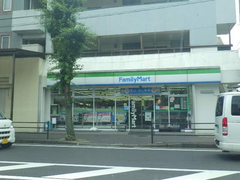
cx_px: 120
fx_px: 236
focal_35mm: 34
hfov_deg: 54.0
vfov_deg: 41.8
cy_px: 90
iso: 125
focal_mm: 6.1
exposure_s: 1/250
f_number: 4.6
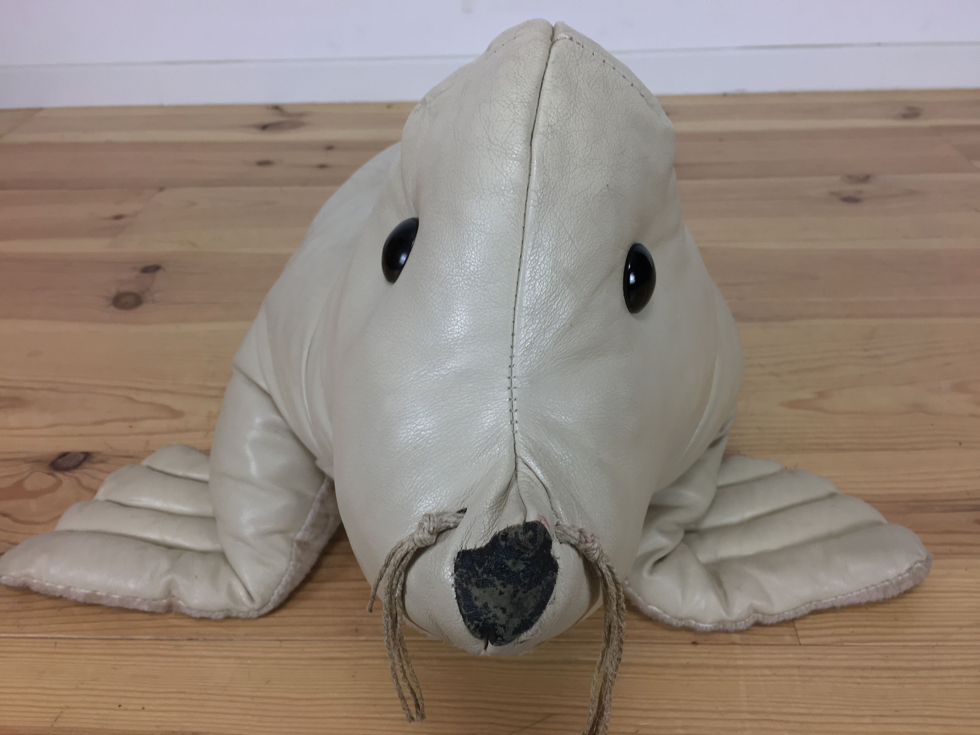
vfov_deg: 48.2
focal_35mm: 29
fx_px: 821
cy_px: 368
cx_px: 490
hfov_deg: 61.7
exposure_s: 1/33
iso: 40
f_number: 2.2
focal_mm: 4.15
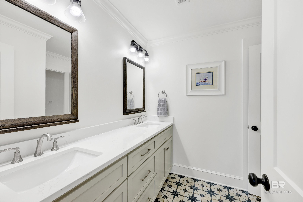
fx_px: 126
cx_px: 152
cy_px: 101
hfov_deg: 100.4
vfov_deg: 77.3
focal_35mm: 15
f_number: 11
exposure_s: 1/20
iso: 400
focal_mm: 15
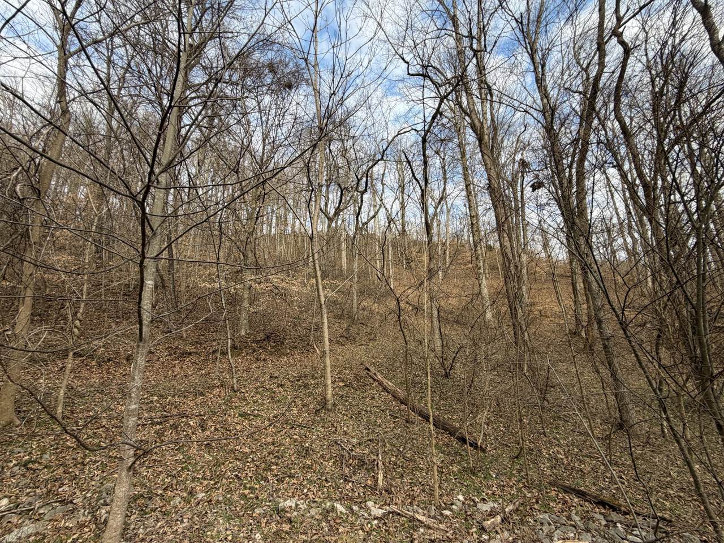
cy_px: 272
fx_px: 293
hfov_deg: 102.1
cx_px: 362
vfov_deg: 85.7
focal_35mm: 14
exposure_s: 1/197
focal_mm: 2.22
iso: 40
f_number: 2.2
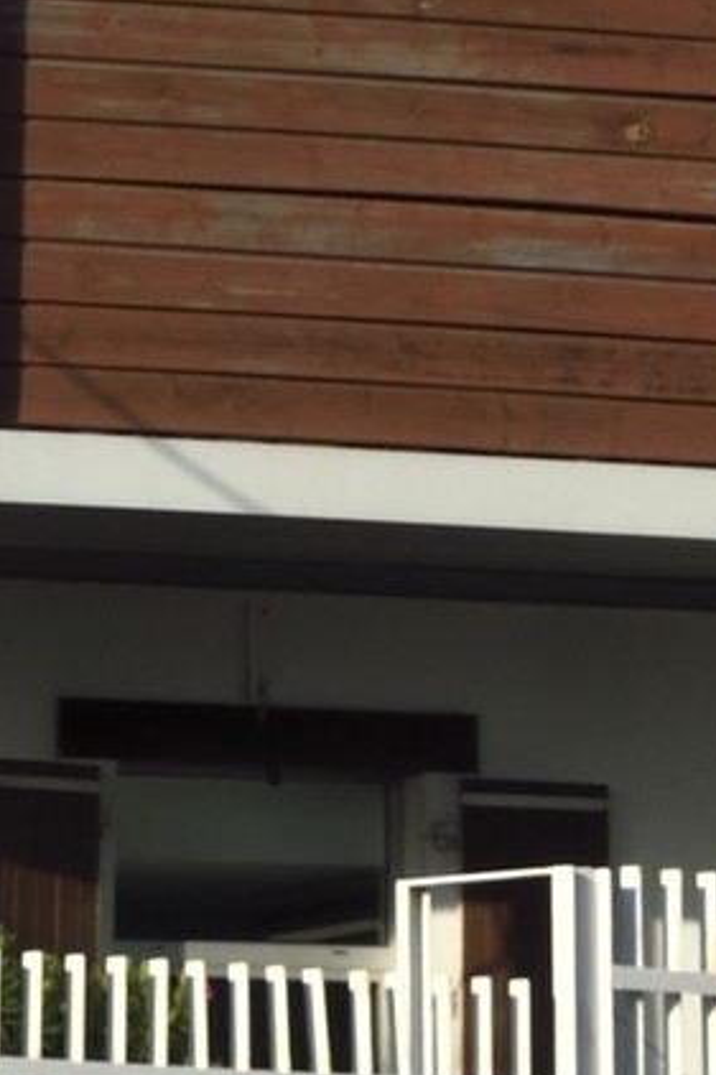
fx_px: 8151
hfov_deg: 5.0
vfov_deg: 7.0
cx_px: 303
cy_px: -1684
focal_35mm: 273
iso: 200
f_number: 14
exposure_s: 1/250
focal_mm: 48
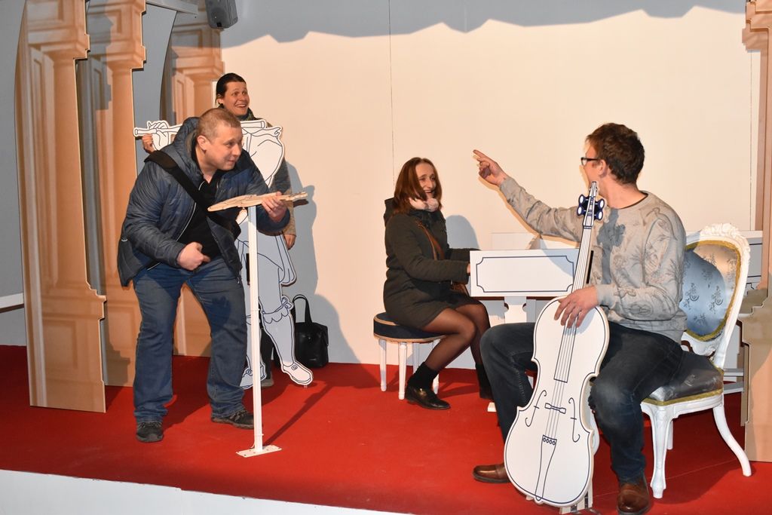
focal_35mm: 44
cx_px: 386
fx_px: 933
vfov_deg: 30.9
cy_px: 258
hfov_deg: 45.0
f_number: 8
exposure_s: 1/60
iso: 2200
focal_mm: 29
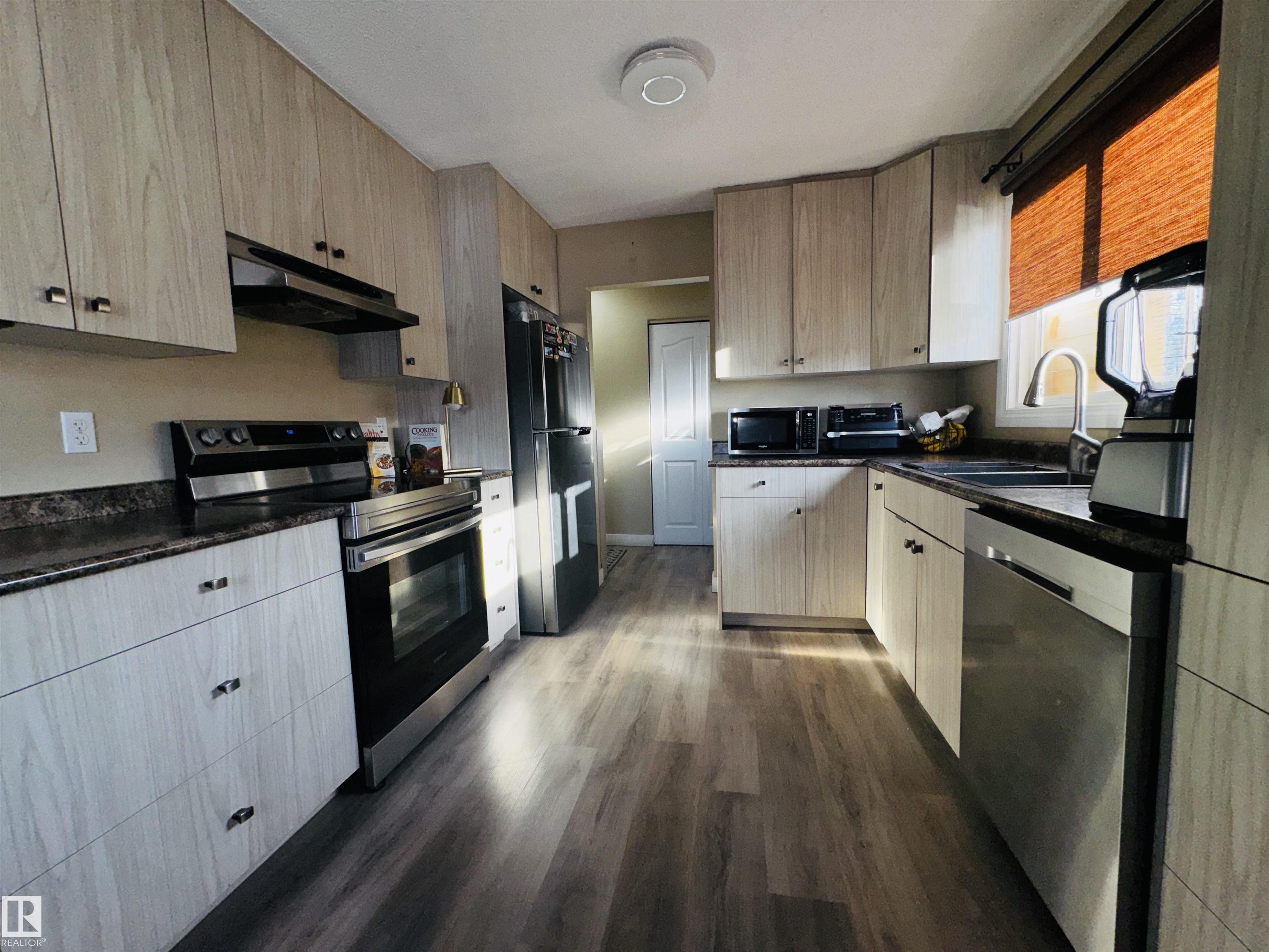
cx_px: 634
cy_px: 476
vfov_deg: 85.7
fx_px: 513
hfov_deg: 102.1
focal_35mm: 14
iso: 32
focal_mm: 2.22
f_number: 2.2
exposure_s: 1/173
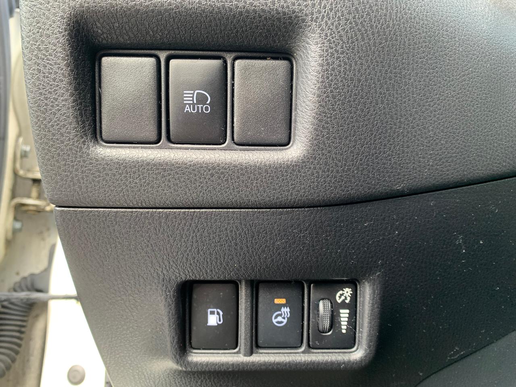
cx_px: 258
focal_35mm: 26
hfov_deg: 67.3
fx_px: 388
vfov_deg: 53.1
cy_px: 194
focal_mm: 4.25
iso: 100
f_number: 1.8
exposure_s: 1/82
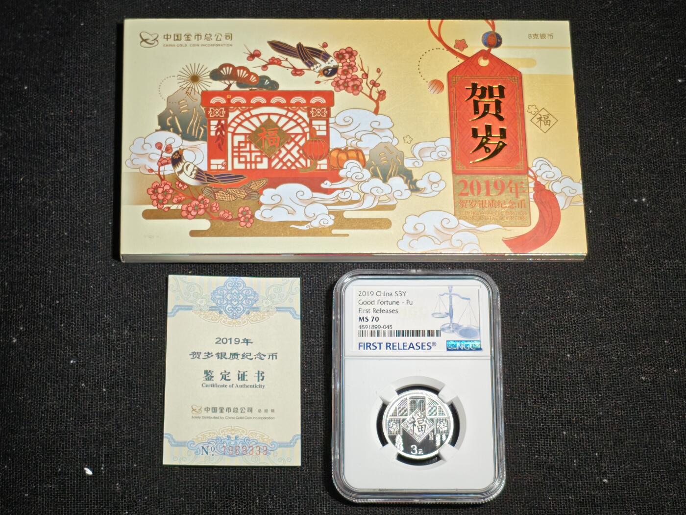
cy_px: 258
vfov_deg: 17.0
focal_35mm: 87
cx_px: 343
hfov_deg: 22.5
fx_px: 1724
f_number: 1.5
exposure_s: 1/411
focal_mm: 4.94
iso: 50
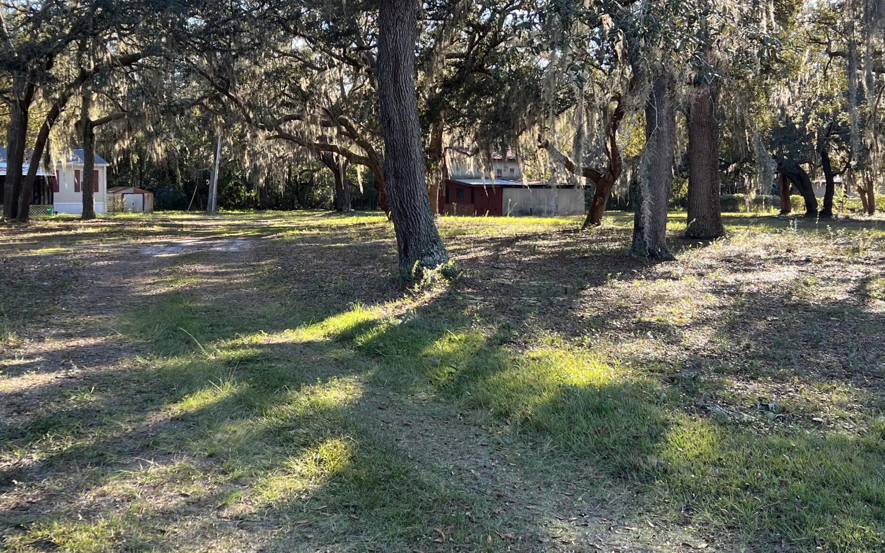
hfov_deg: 45.3
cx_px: 421
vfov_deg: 29.1
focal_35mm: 44
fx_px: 1061
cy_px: 197
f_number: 1.5
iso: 50
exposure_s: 1/359
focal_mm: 5.7
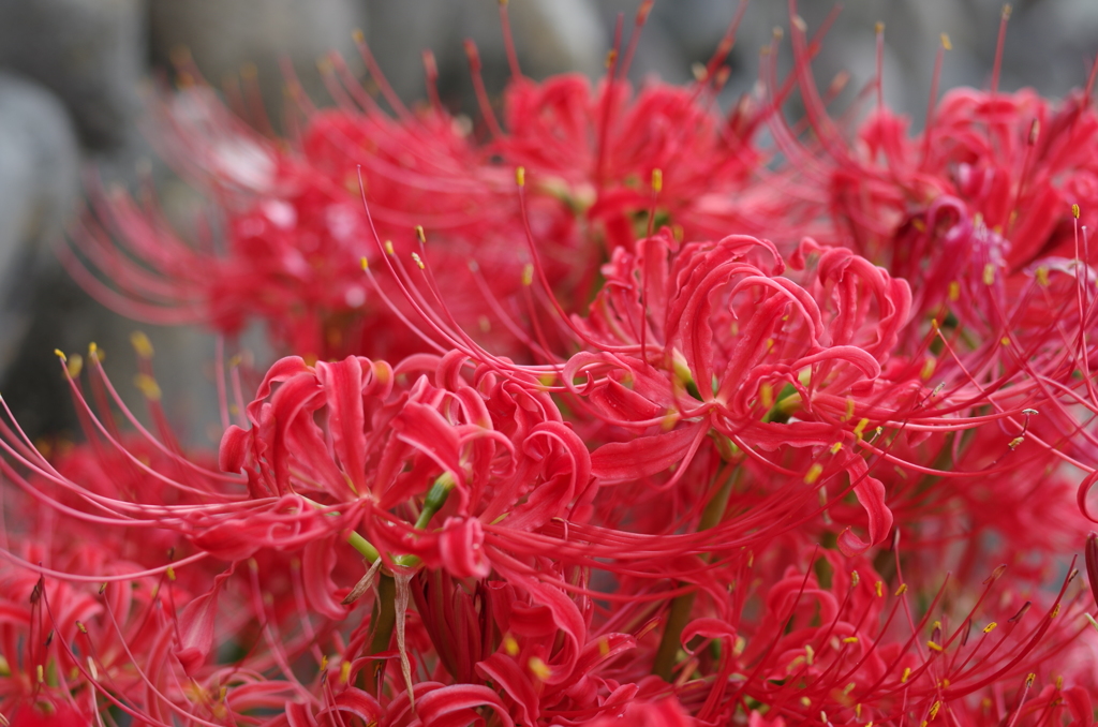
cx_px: 549
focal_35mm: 52
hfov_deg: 38.3
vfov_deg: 25.9
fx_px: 1583
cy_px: 364
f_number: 3.5
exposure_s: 1/60
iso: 100
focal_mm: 35
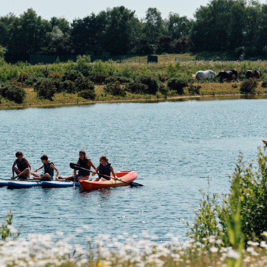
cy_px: 134
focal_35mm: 173
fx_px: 1510
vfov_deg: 10.1
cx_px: 103
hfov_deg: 10.1
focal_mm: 90
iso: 320
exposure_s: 1/5000
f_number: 2.8
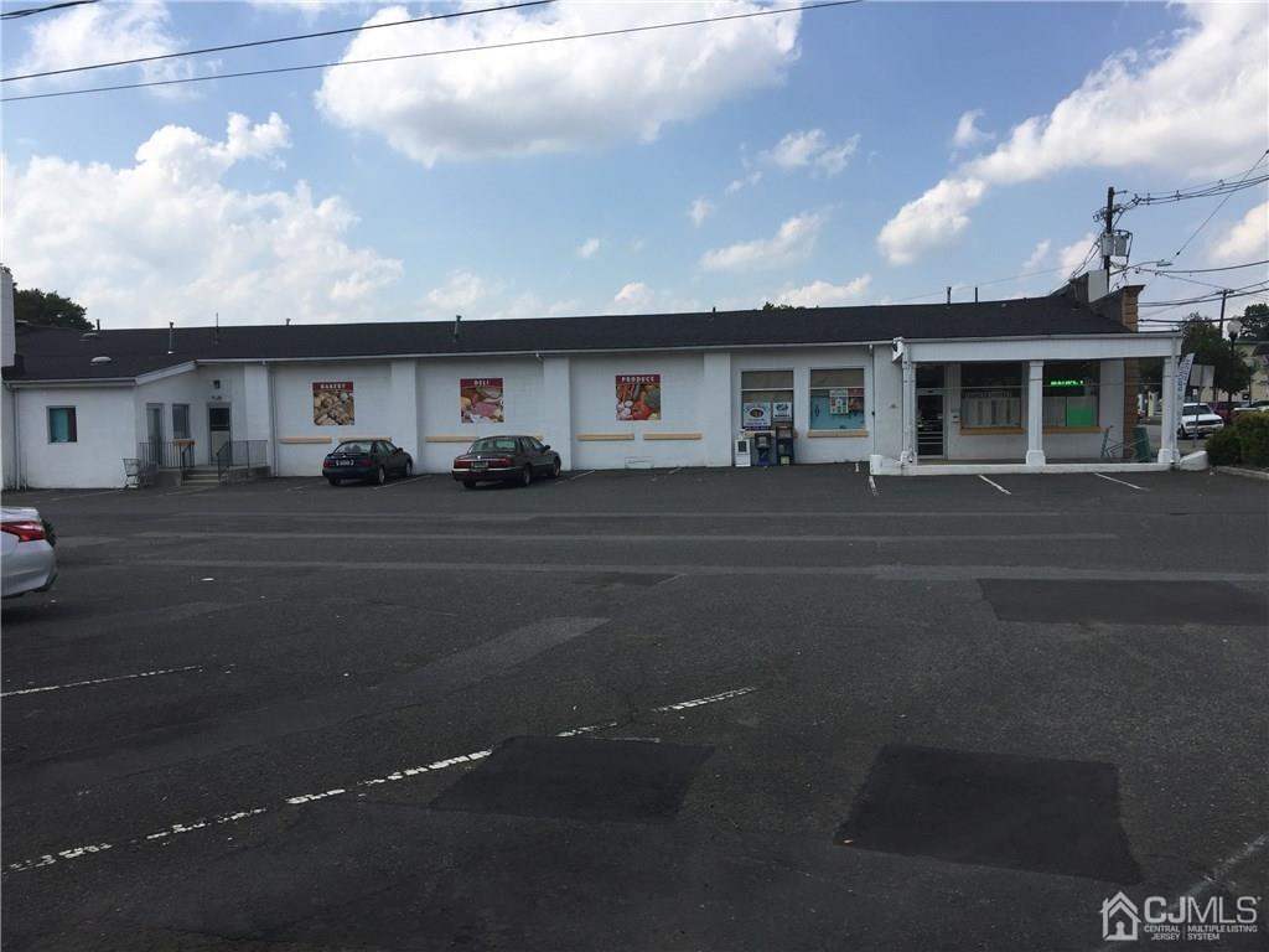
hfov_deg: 61.7
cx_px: 634
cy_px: 476
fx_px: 1063
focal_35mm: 29
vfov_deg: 48.2
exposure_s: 1/1883
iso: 32
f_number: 2.2
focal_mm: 4.15
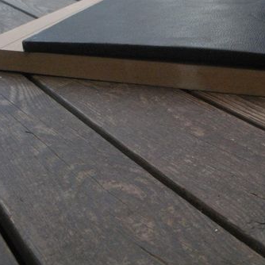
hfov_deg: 27.6
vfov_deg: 27.9
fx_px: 528
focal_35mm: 61
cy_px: 76
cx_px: 211
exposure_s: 1/710
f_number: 3.5
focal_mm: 6.3
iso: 400
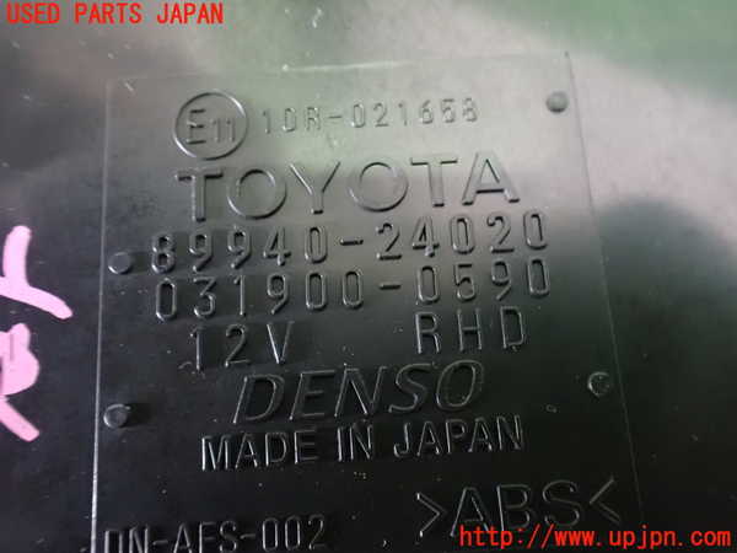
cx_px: 368
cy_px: 276
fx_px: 639
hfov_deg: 60.0
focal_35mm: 30
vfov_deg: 46.8
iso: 1600
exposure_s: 1/30
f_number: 2.3
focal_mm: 5.4
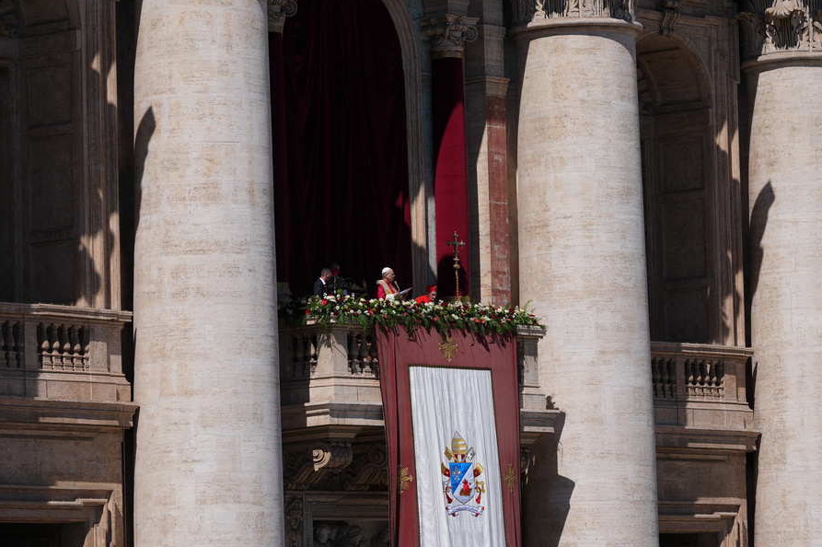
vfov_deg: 7.3
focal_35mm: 187
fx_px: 4267
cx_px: 409
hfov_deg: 11.0
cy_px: 274
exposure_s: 1/3200
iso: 320
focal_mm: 163
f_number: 6.3
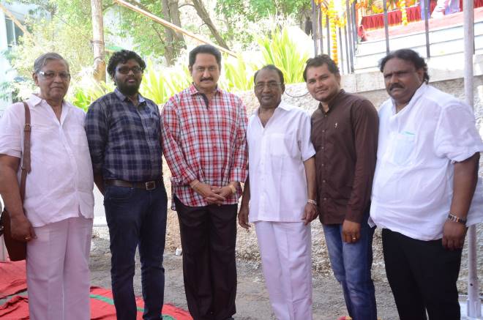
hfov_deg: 57.3
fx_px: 442
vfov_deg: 39.8
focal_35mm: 33
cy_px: 160
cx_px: 242
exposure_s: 1/100
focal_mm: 22
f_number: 5.6
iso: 500
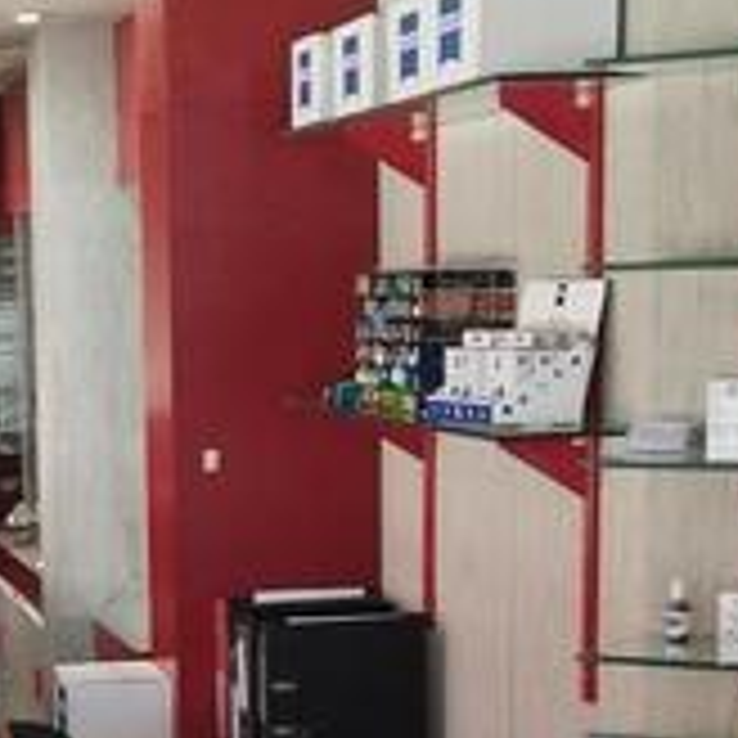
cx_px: 14
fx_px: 2701
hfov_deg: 15.3
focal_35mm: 112
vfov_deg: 15.2
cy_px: 796
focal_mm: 6.24
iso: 432
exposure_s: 1/33.3
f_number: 1.9
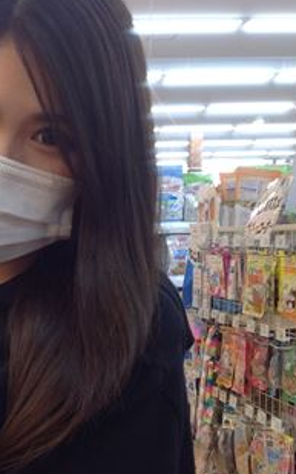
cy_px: 324
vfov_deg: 28.4
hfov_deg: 17.3
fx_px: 930
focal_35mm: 72
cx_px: -57
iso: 50
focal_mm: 4.28
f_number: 2.4
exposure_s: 1/30
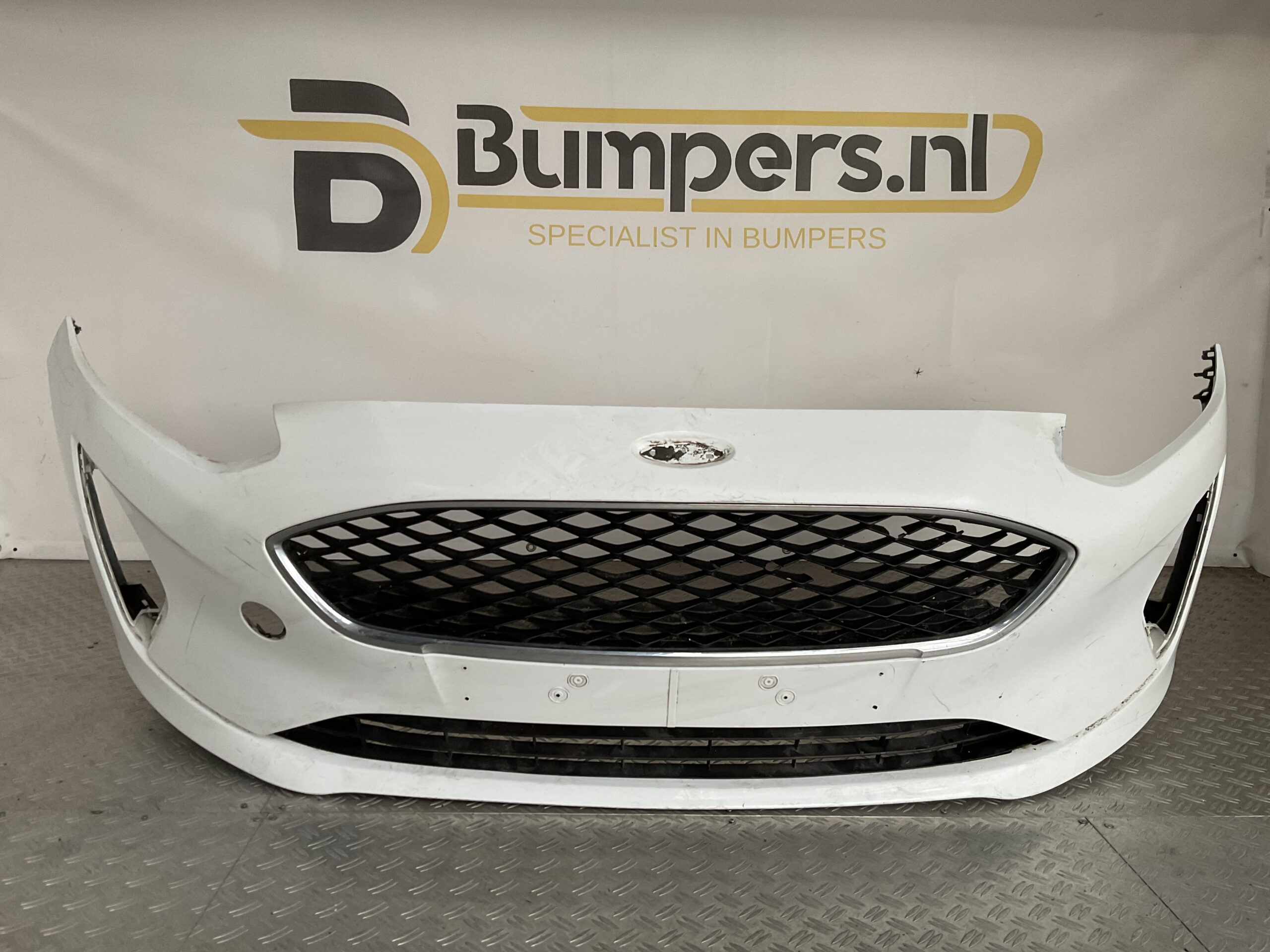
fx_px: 1064
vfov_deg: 48.2
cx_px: 635
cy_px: 476
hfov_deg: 61.7
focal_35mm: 29
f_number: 1.8
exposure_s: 1/120
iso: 64
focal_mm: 3
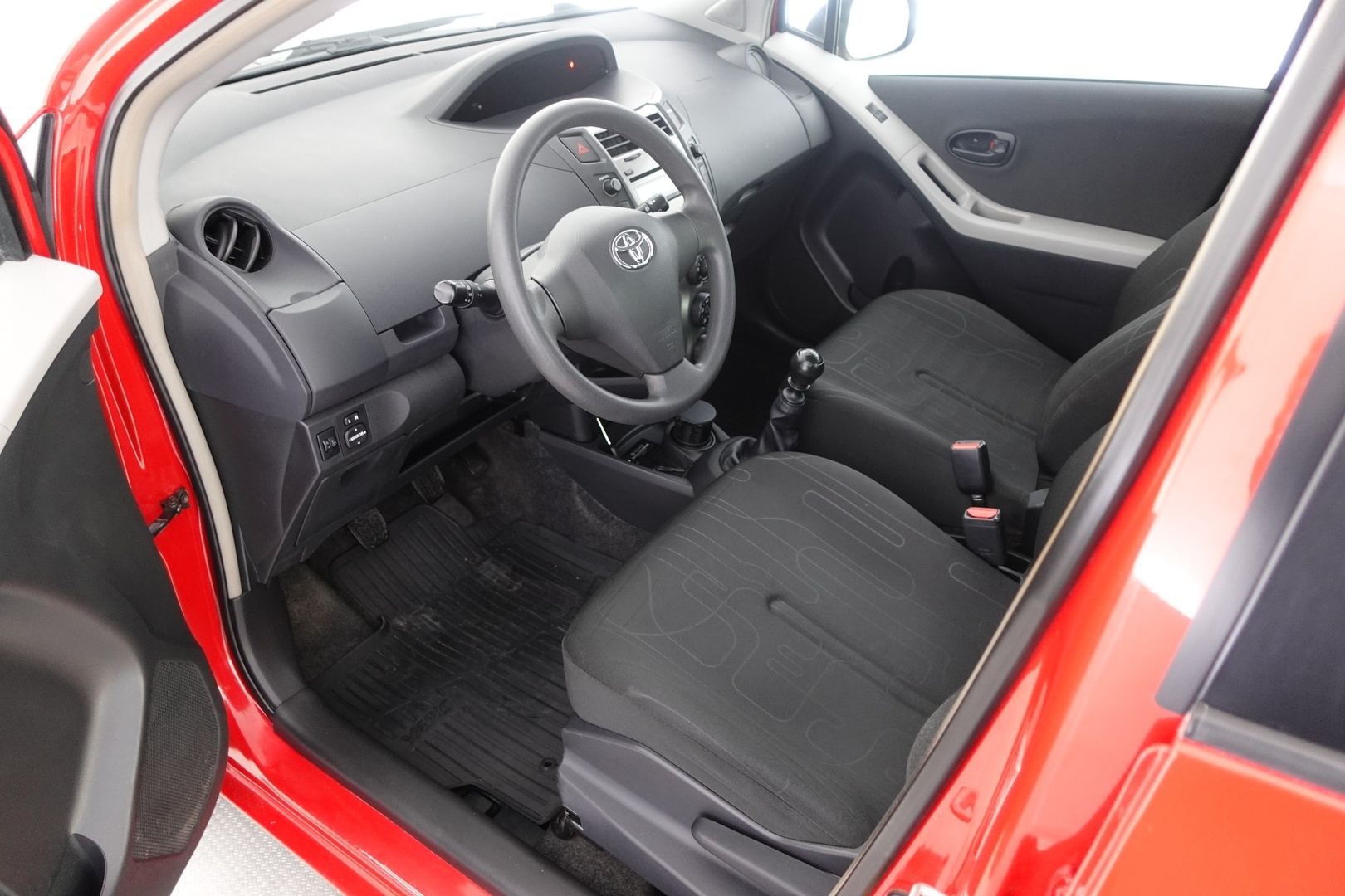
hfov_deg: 73.7
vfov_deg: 53.1
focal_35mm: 24
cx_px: 672
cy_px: 448
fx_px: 897
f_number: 1.8
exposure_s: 1/13
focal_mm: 9.4
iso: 800
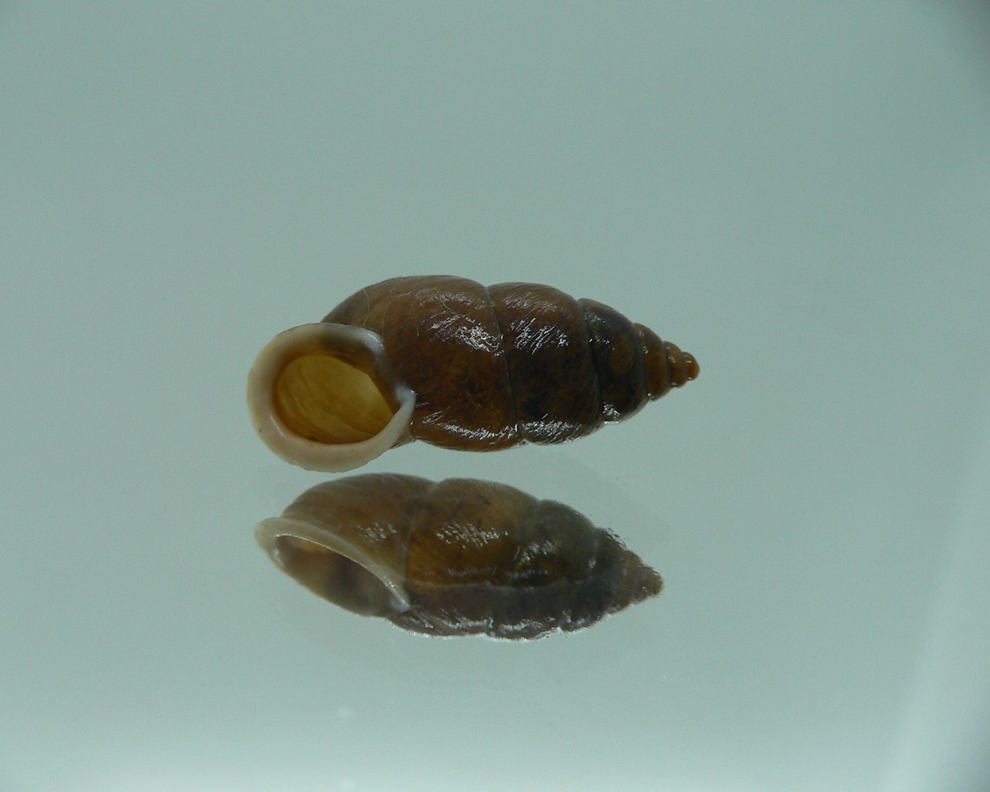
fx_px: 1084
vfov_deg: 40.1
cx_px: 456
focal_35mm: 37
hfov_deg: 49.0
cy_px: 398
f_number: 2.8
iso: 80
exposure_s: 1/60
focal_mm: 4.6
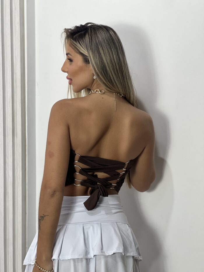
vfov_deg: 25.3
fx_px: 605
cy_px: 136
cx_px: 102
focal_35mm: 77
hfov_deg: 19.1
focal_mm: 9
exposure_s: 1/120
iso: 80
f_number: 2.8
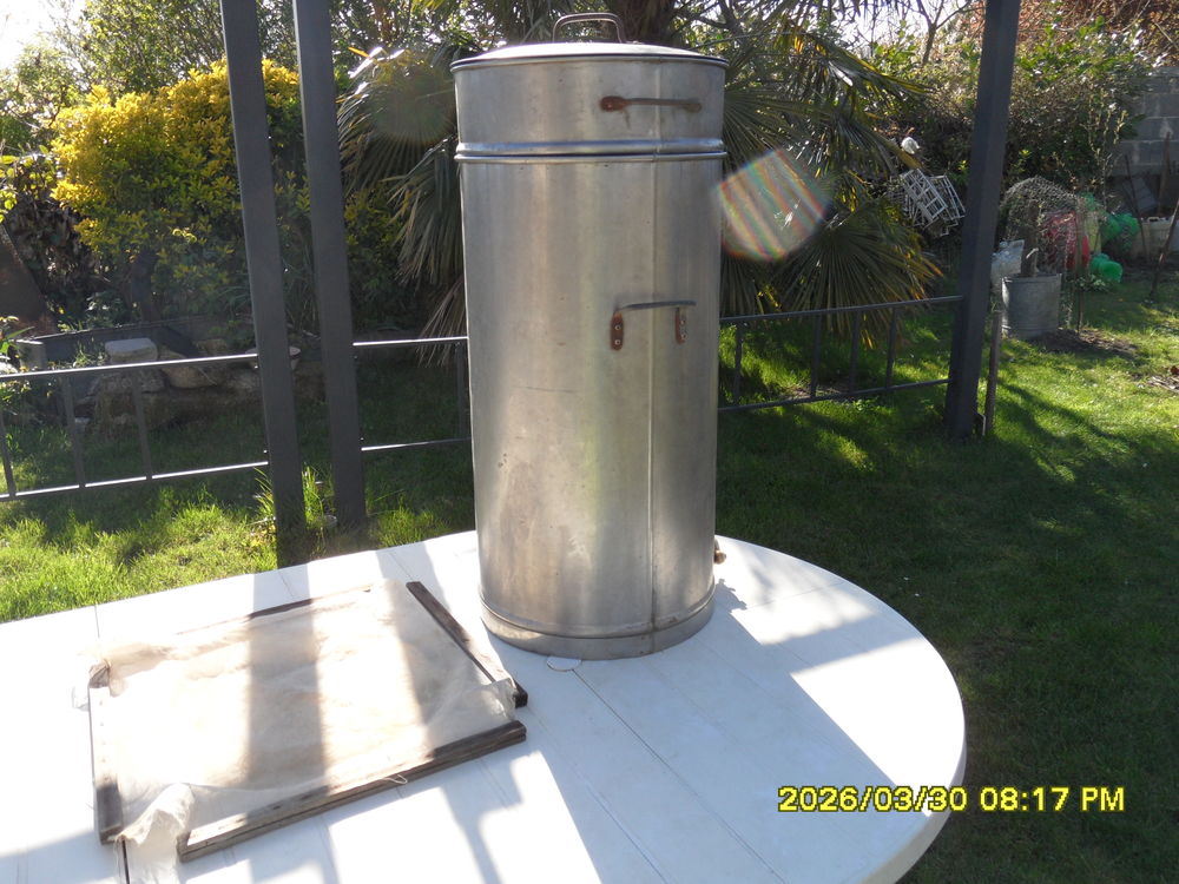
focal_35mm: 28
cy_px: 442
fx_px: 954
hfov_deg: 63.4
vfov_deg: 49.7
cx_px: 590
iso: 80
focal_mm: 4.6
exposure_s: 1/350
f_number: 3.4
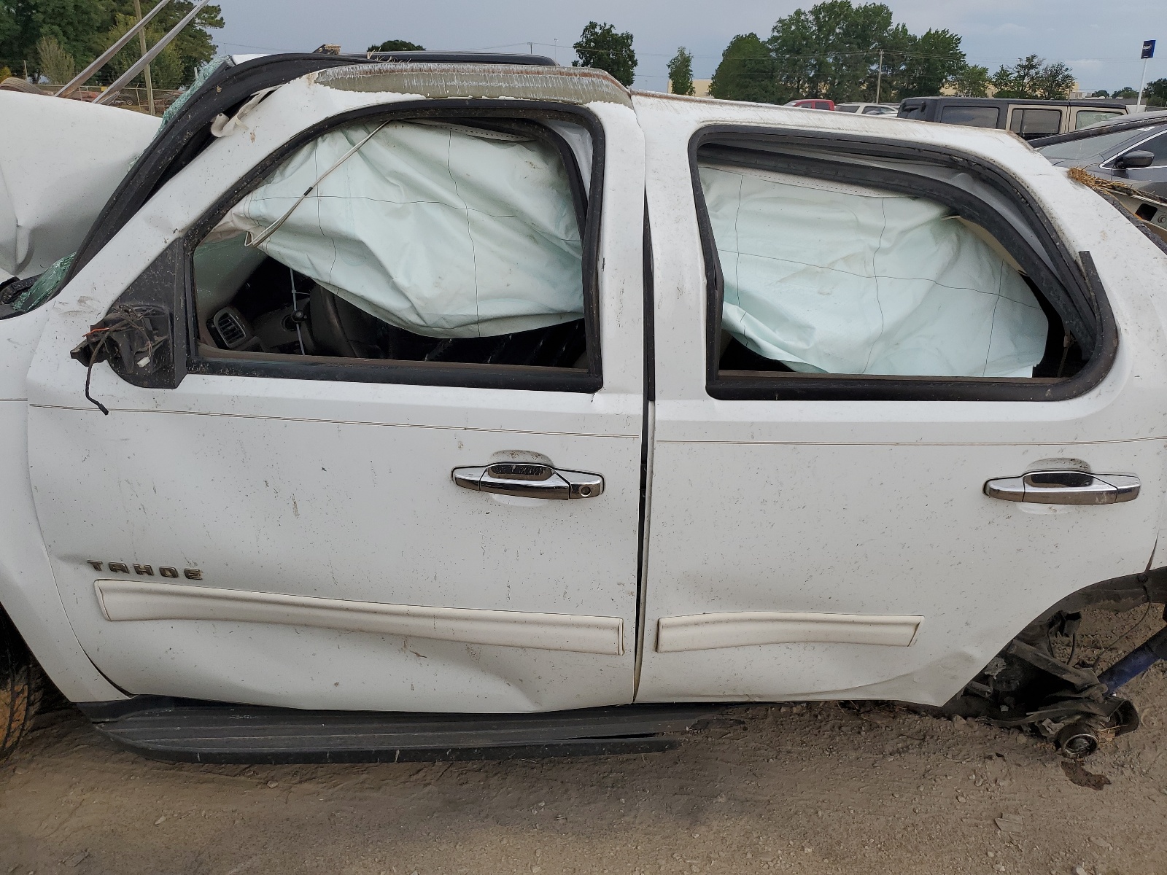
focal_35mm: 26
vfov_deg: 53.1
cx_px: 584
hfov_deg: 67.3
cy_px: 438
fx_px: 877
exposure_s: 1/833
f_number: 1.5
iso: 50
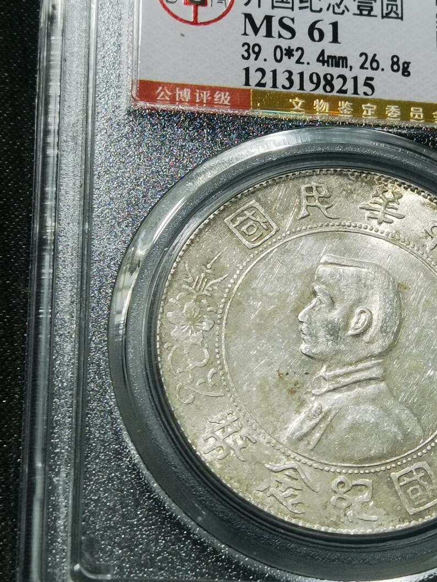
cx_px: 327
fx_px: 1768
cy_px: 272
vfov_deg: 18.7
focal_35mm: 105
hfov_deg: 14.0
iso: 64
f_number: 1.9
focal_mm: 6.67
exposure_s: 1/100
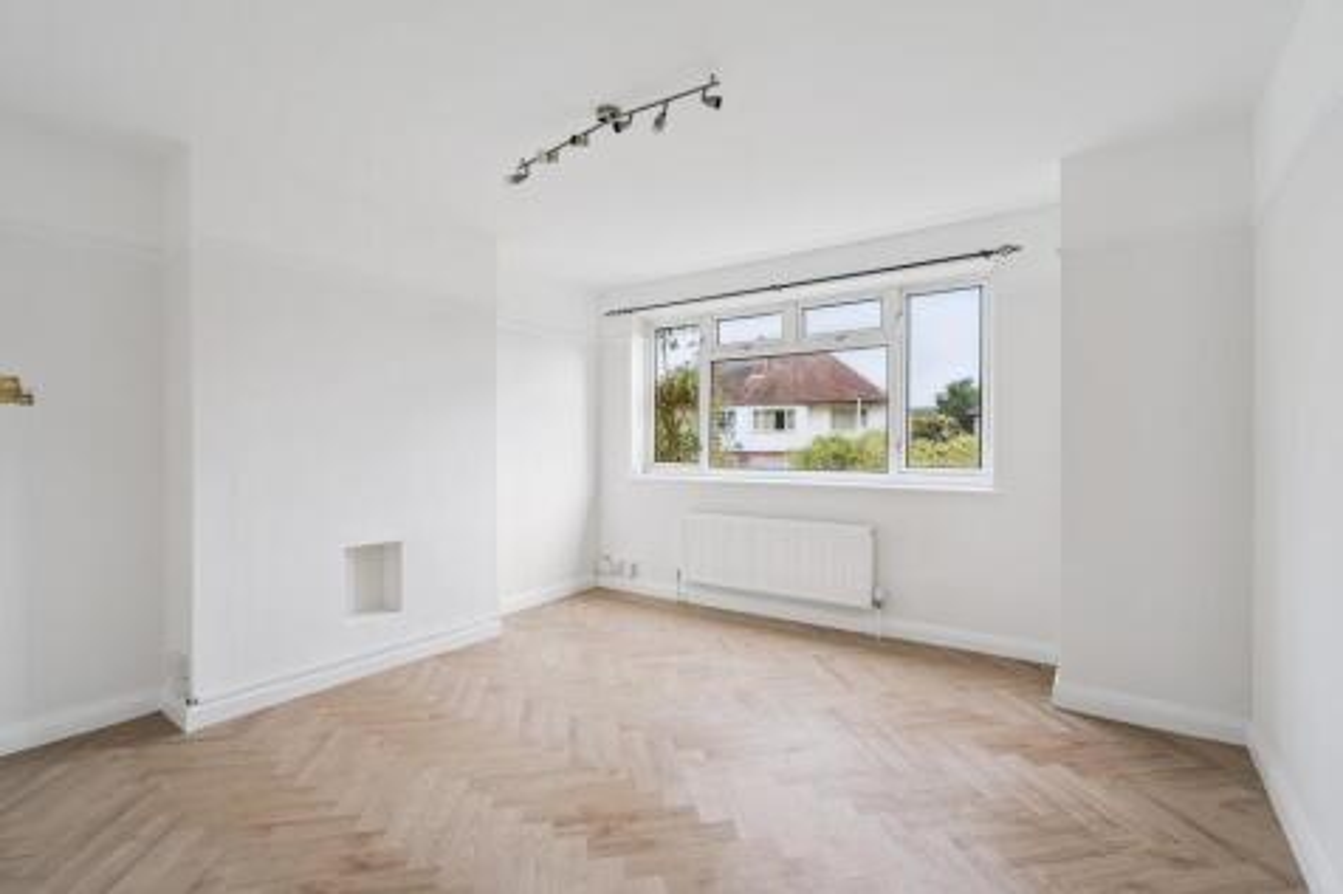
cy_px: 447
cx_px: 672
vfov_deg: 73.7
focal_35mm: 16
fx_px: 597
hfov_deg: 96.8
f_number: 5.6
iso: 640
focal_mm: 16
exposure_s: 1/60
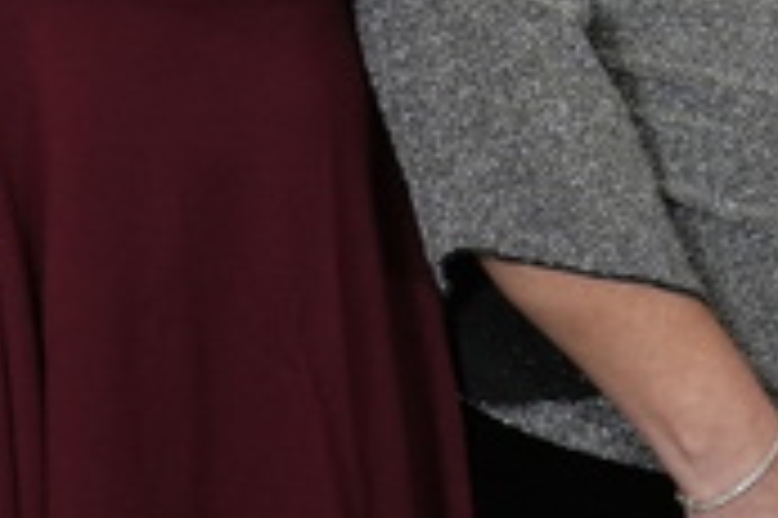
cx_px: 1457
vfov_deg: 5.5
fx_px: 5376
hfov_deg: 8.0
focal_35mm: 249
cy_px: -286
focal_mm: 42
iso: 2500
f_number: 4.5
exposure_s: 1/160
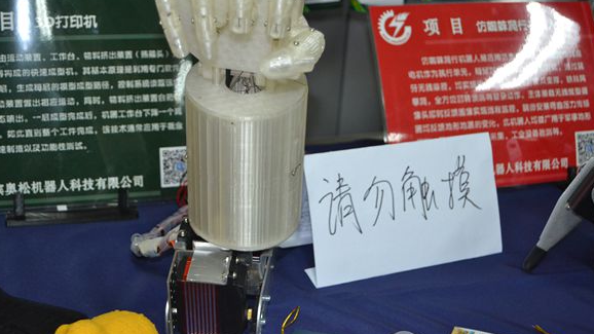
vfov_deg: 19.4
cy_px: 150
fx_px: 976
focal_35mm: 62
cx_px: 298
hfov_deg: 33.8
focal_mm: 38
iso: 1400
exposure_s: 1/60
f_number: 4.8
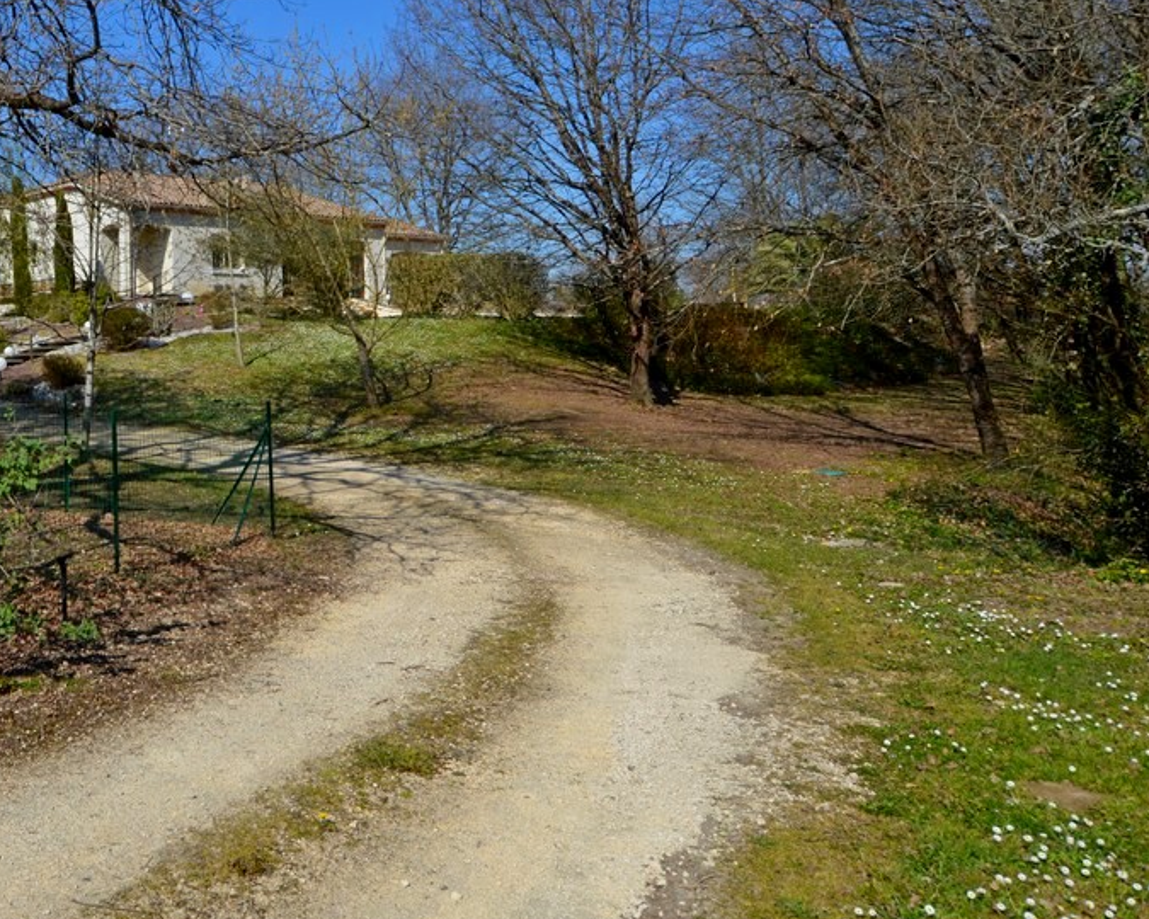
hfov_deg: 46.9
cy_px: 317
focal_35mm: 35
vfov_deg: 41.7
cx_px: 134
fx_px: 1190
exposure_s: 1/320
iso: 100
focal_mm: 14
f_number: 9
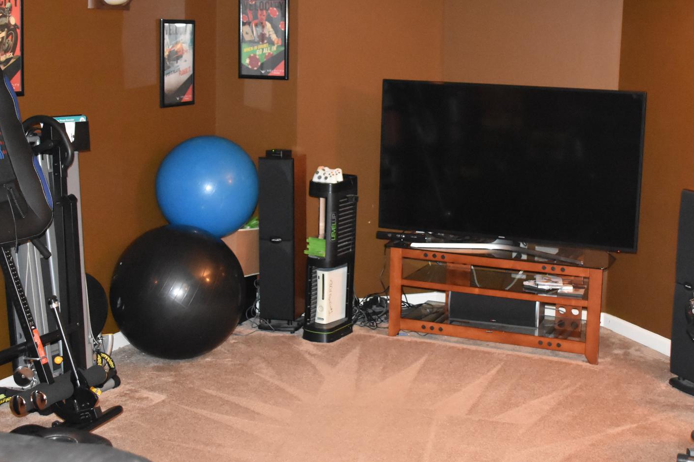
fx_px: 1002
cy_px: 177
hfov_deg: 38.1
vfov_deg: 25.9
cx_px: 412
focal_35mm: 52
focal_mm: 24
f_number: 4
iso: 6400
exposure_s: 1/60
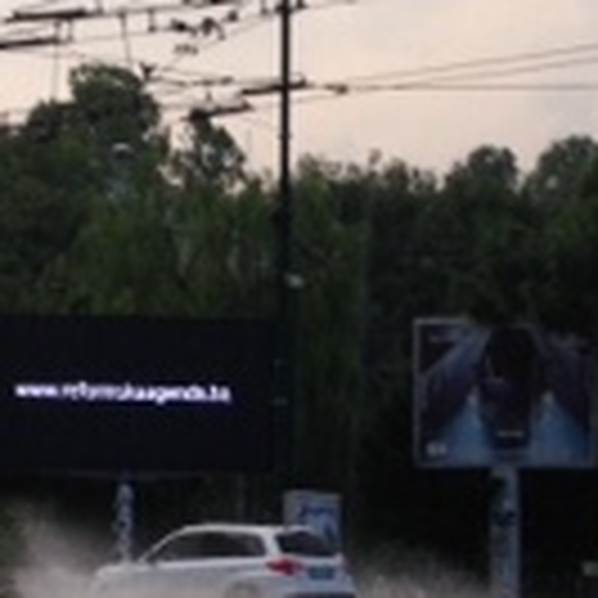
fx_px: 2736
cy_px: 540
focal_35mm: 140
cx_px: 288
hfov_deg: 12.5
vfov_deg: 12.4
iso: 80
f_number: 2.4
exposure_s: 1/120
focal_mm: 4.12
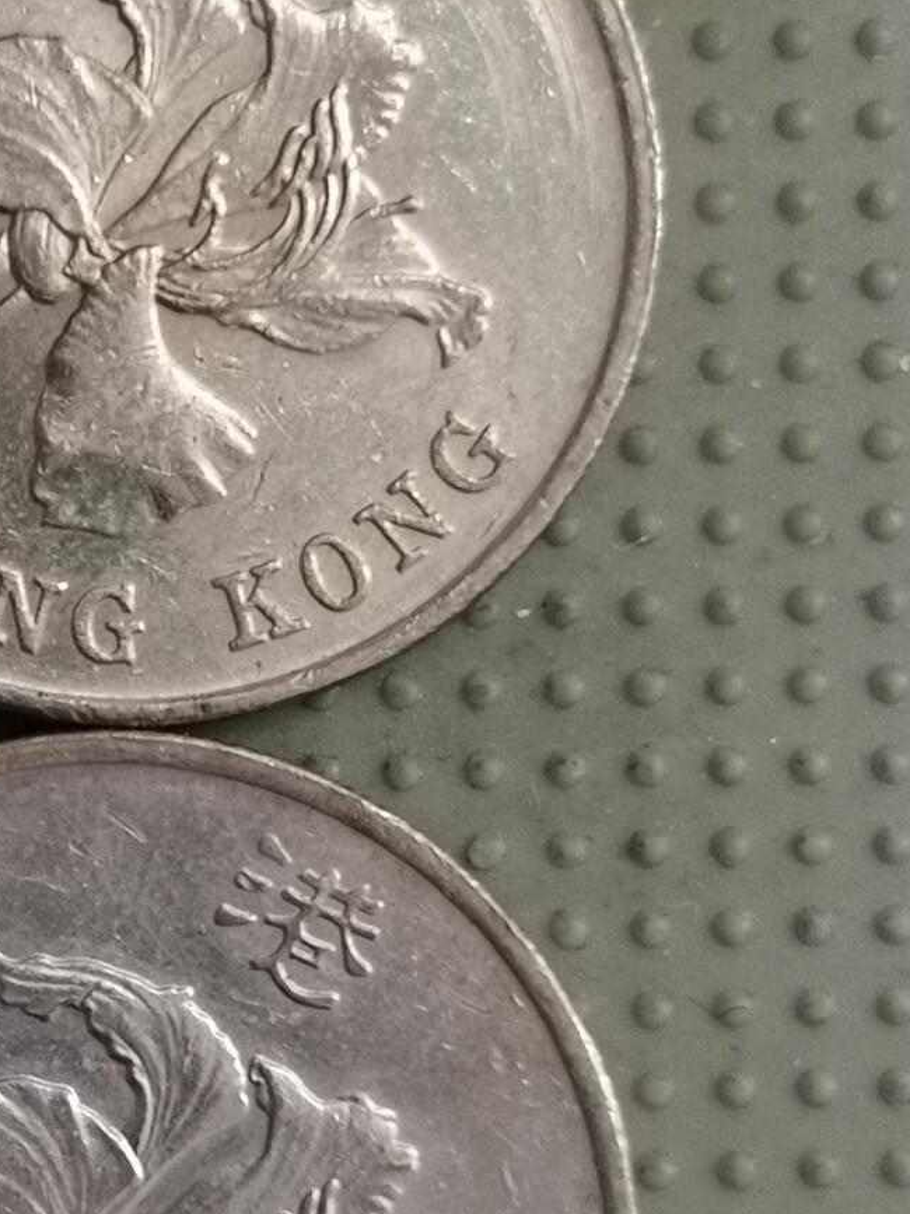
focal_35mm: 108
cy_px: 731
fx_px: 3786
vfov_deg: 18.2
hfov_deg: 13.6
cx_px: 52
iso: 200
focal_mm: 4.75
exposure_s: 1/36
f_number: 1.8
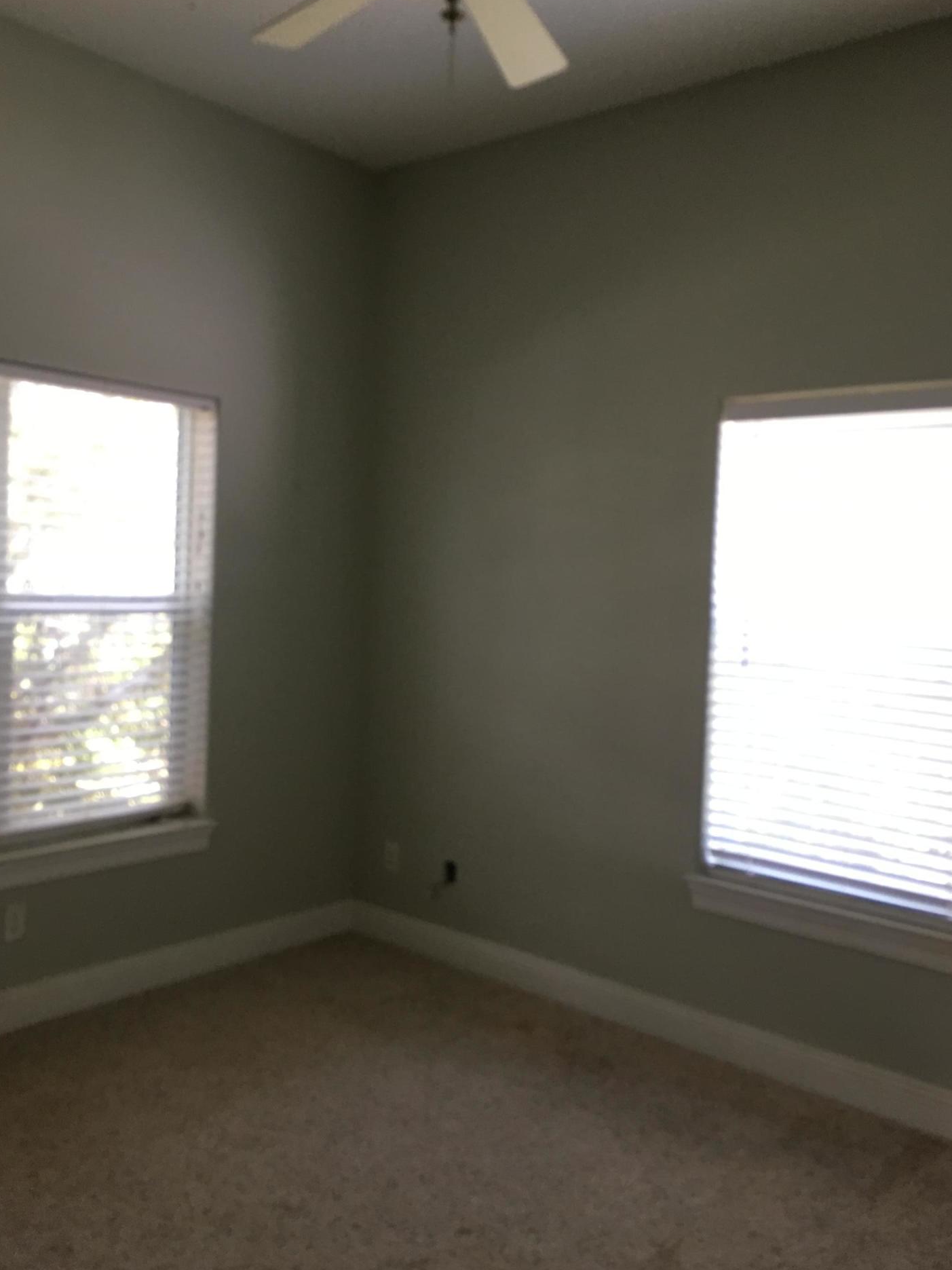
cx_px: 461
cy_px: 625
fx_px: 1137
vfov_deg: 58.4
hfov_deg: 45.4
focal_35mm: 31
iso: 25
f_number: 2.2
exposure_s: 1/15
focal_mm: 4.15
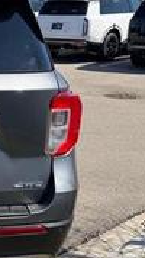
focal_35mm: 74
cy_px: 133
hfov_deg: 14.5
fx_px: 506
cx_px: -107
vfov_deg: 28.6
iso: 80
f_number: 1.78
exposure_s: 1/3584
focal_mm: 6.76
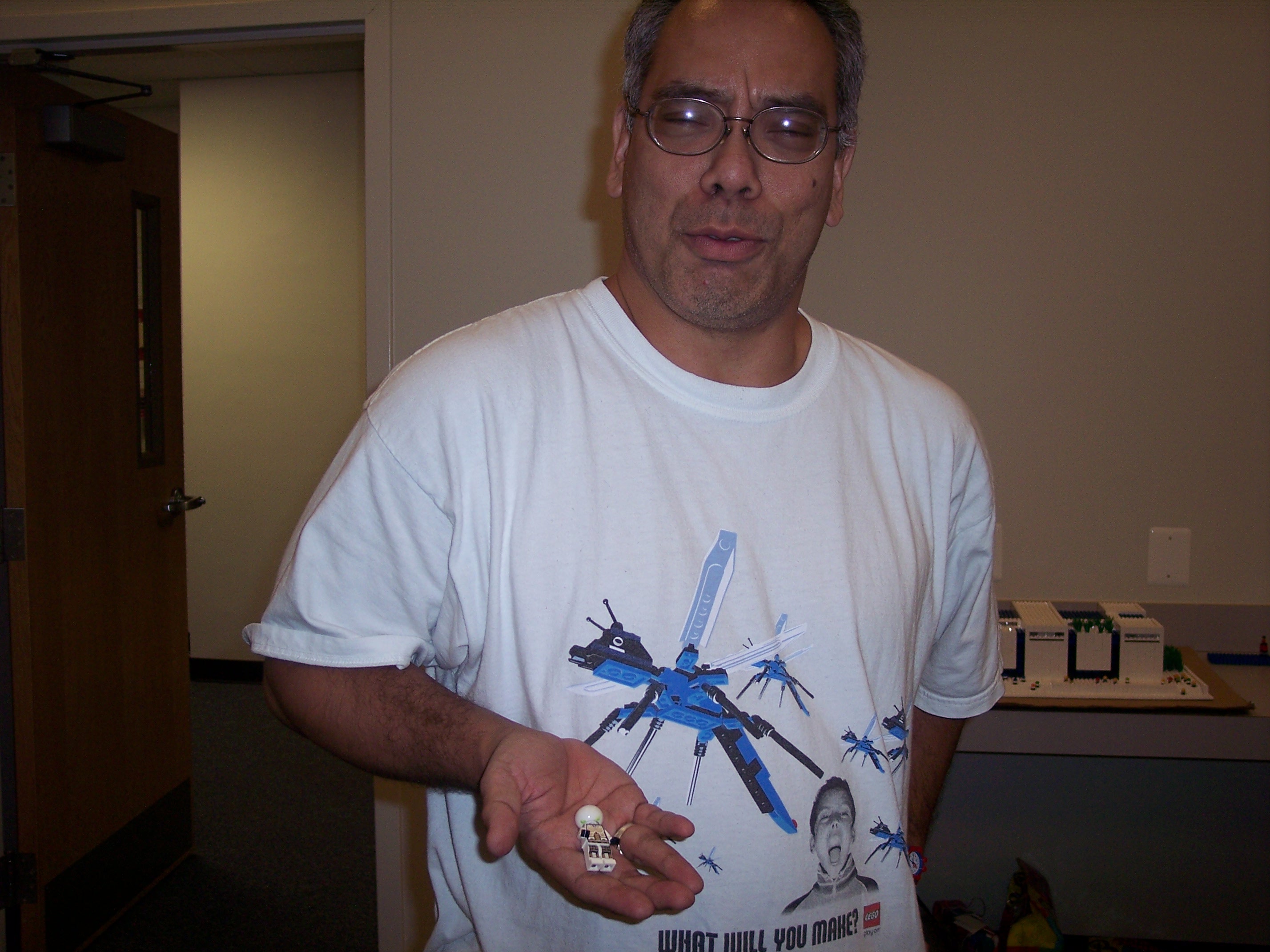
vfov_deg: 36.8
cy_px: 476
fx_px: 1431
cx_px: 635
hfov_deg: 47.9
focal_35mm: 39
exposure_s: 1/60
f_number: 2.8
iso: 100
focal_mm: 8
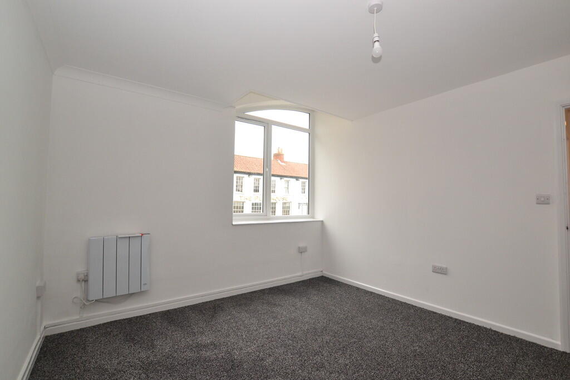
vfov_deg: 77.3
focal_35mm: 15
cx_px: 285
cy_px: 190
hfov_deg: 100.4
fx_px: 238
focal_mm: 10
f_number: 7.1
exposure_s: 1/125
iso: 800
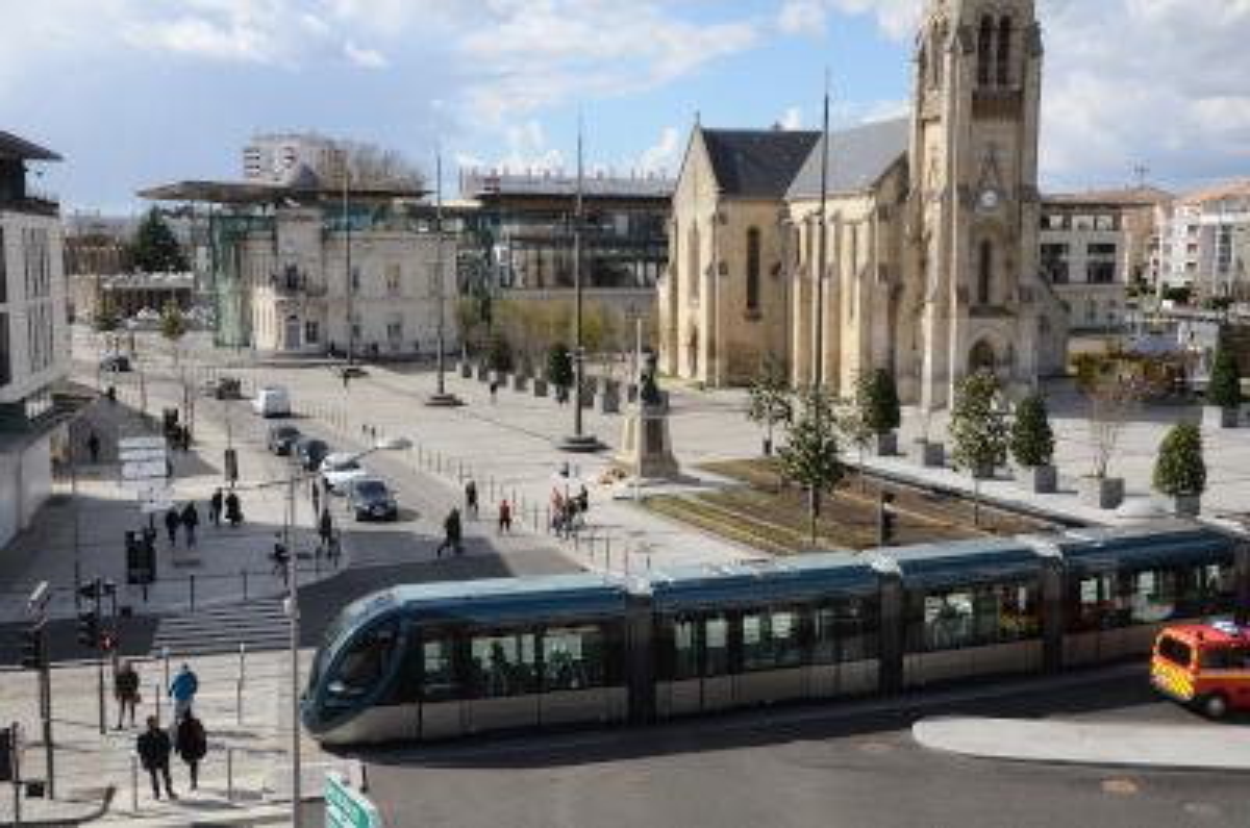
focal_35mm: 44
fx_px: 1507
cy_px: 414
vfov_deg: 30.7
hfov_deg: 45.0
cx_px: 625
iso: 500
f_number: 22
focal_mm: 29
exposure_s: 1/200
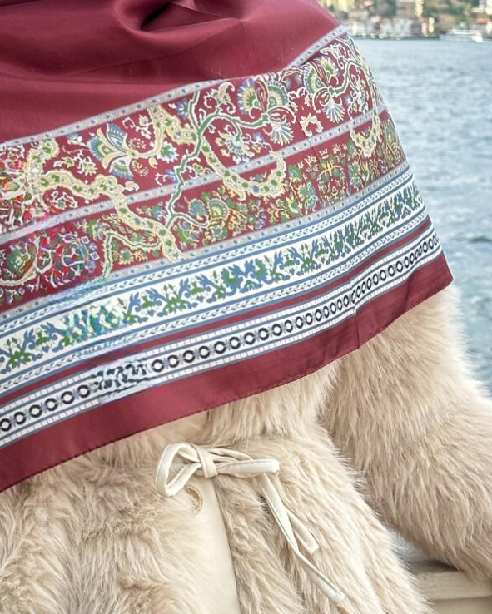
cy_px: 235
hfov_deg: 13.9
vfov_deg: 17.4
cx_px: 24
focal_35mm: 110
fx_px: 2001
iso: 64
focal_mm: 6.86
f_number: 1.78
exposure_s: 1/577
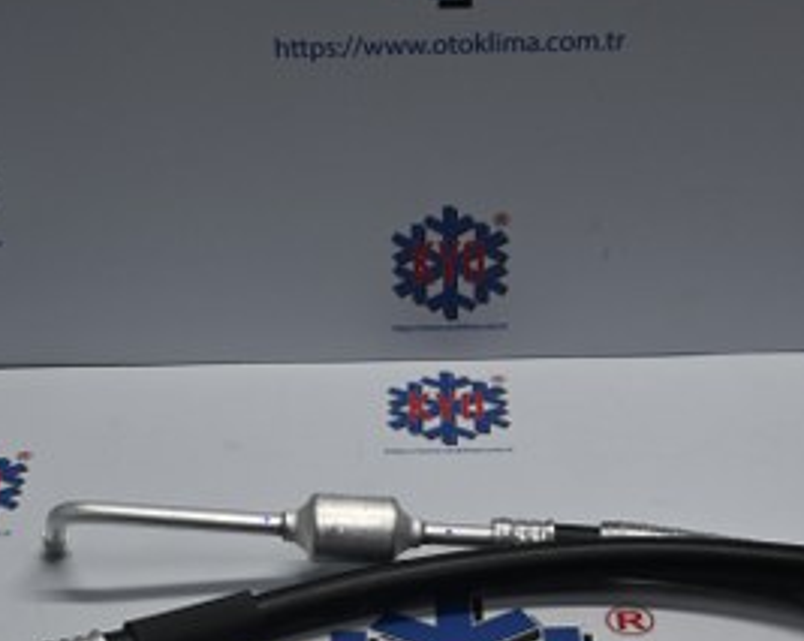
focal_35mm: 76
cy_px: 560
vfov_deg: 19.8
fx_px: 1806
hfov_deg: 25.1
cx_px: 355
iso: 400
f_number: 4.2
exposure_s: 1/125
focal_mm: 24
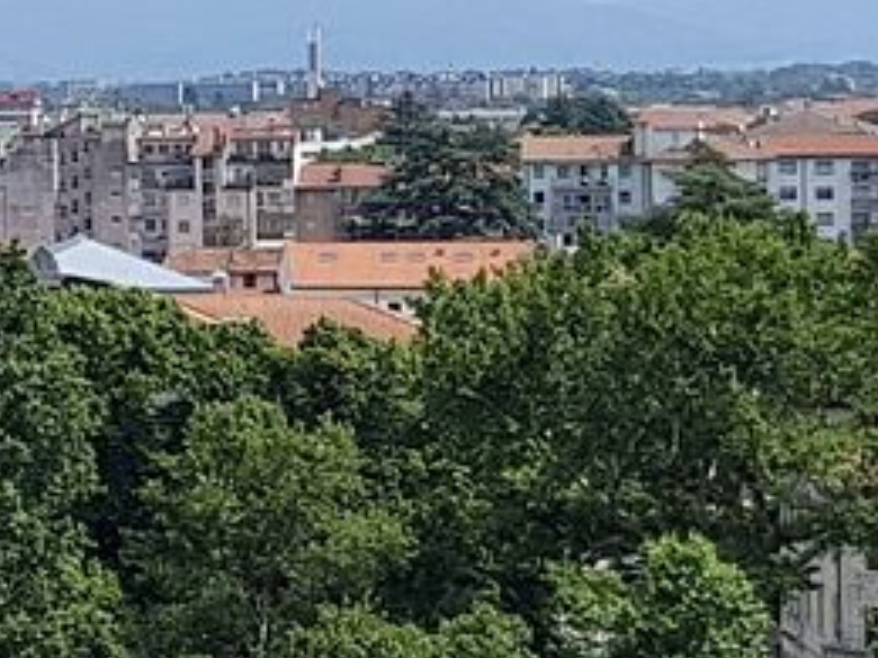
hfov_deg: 9.9
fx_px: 4058
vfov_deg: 9.3
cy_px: 169
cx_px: -1607
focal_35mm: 160
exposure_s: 1/3000
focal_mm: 4.2
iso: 50
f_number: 1.7
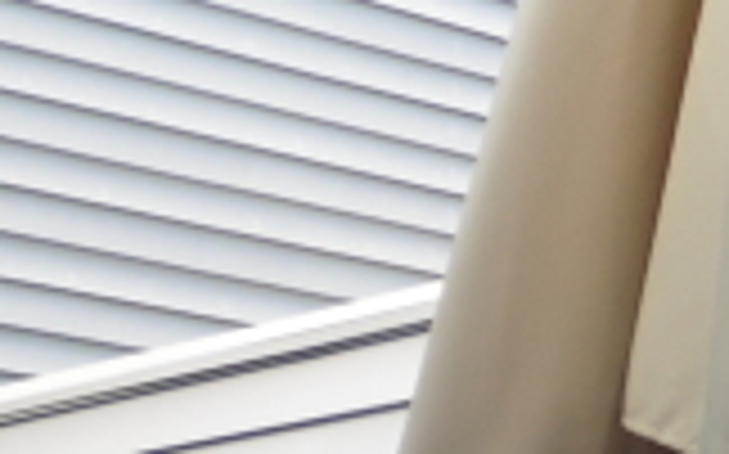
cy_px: 930
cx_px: -324
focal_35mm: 126
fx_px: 2502
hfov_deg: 15.4
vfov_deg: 9.6
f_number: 3.3
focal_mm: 4.3
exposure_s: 1/100
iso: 100
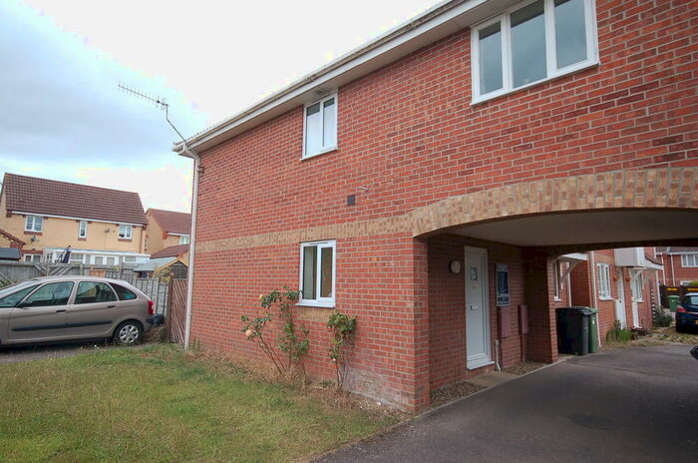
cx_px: 349
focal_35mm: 21
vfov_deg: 59.3
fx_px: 406
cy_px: 232
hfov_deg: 81.3
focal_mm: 14
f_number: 7.1
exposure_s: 1/200
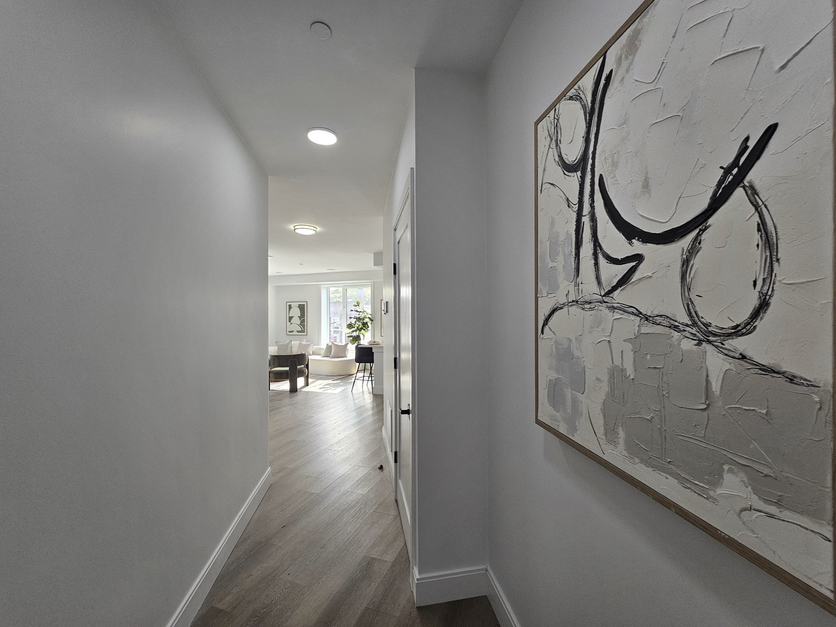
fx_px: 314
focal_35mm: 13
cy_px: 314
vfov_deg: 89.9
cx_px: 418
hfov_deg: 106.2
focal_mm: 2.2
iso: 64
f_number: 2.2
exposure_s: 1/60
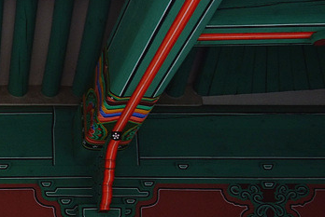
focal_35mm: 86
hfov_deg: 21.4
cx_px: -94
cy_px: 337
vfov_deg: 14.7
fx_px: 777
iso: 125
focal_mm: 17
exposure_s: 1/9
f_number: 6.3
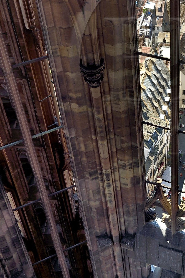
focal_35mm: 63
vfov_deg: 31.2
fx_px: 486
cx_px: 174
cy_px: 60
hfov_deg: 21.0
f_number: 20
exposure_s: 1/100
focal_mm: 32
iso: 800
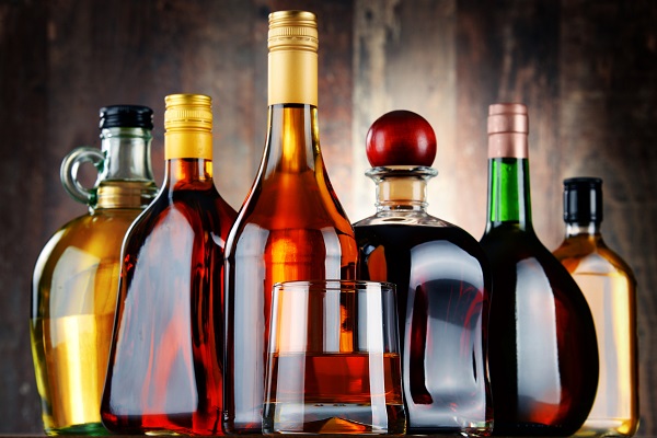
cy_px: 219
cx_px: 328
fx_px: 2281
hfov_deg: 16.4
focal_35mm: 125
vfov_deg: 11.0
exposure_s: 1/125
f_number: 13
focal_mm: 125
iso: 100
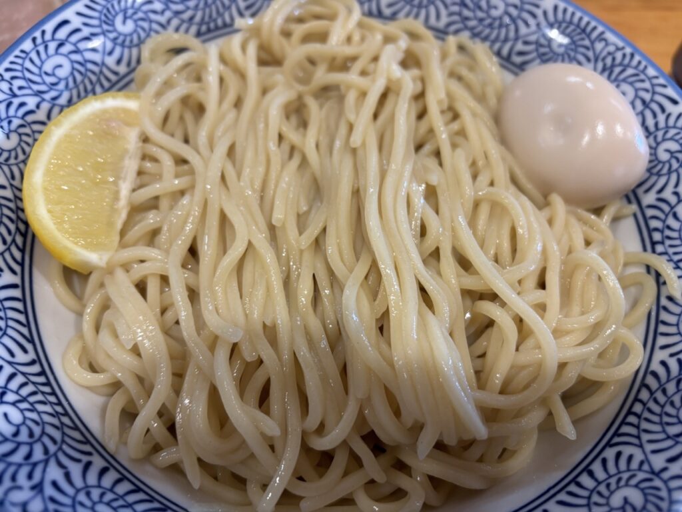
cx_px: 341
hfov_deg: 67.3
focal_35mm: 26
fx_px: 512
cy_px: 256
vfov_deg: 53.1
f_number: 1.6
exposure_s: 1/60
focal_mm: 5.96
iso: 125
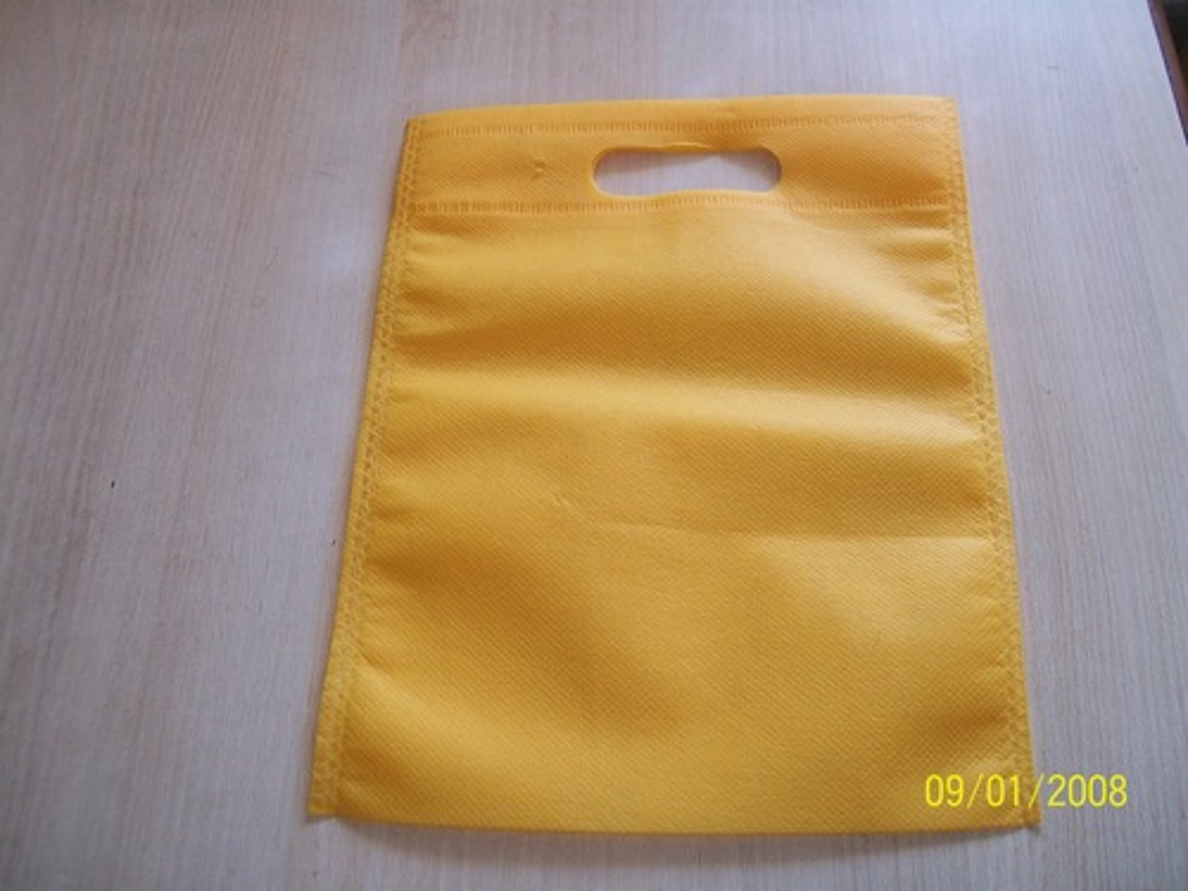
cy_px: 446
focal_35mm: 36
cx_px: 594
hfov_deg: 51.4
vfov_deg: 39.7
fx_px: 1235
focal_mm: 6
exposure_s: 1/30
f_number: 2.7
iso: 80
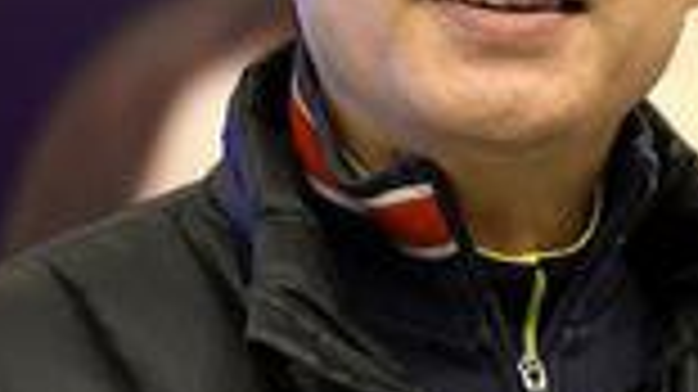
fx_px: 3126
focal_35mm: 169
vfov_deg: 7.2
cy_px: 128
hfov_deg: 12.6
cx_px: 671
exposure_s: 1/250
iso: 1250
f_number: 2
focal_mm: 50
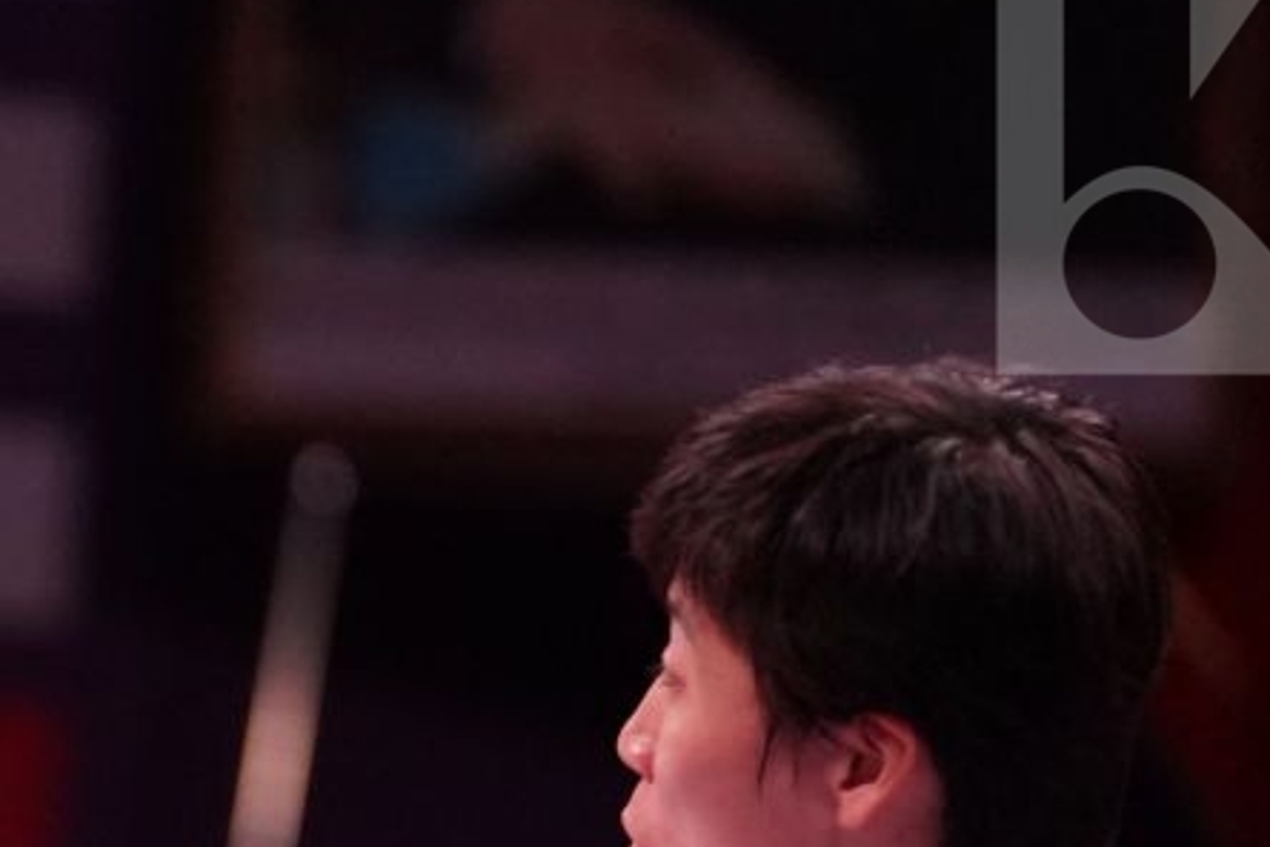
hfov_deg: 3.1
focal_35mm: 665
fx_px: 23458
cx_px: -675
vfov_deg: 2.1
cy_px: 1127
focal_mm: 164
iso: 3200
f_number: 2.8
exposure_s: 1/1000
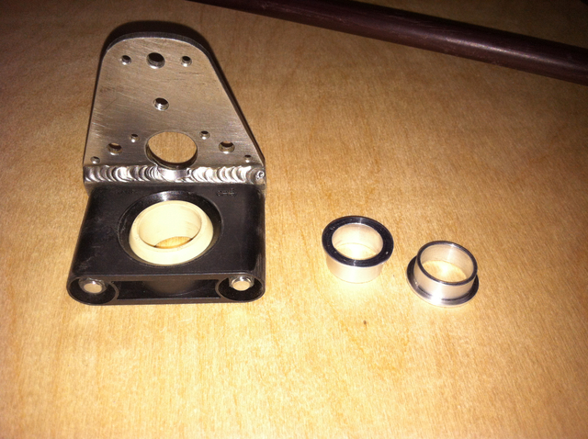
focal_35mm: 35
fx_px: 594
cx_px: 294
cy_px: 220
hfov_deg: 52.7
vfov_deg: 40.6
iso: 80
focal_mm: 3.85
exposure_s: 1/45
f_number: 2.8
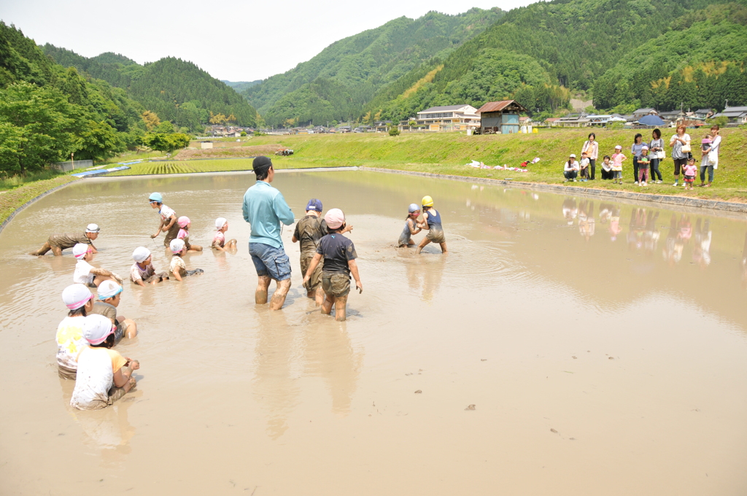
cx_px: 374
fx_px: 560
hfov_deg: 67.4
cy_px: 248
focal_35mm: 27
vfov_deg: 47.8
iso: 320
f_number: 4.5
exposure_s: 1/1000
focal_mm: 18
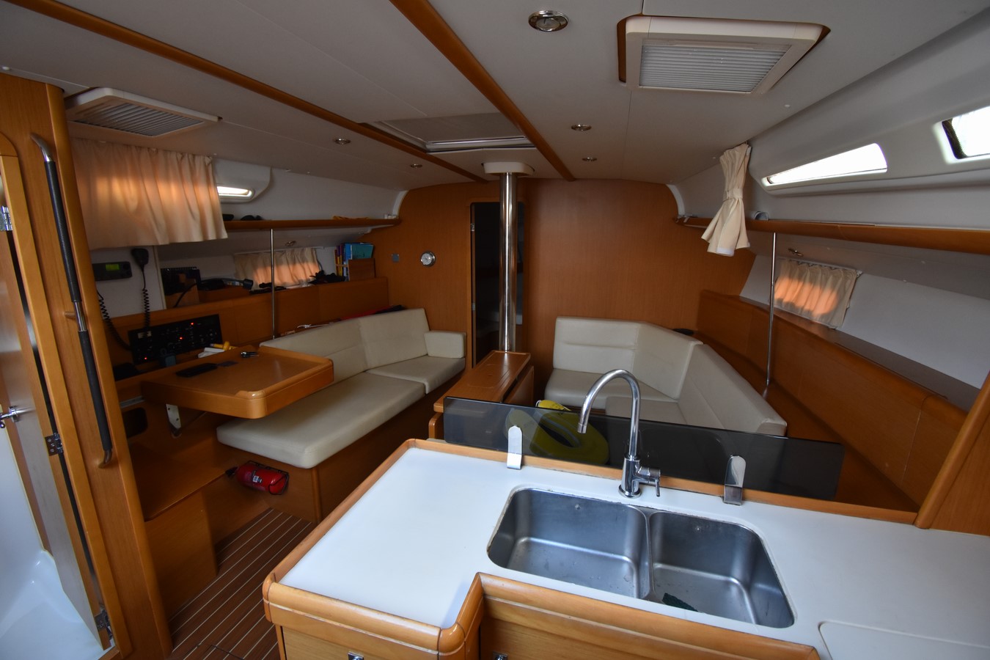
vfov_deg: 77.3
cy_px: 330
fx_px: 412
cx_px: 495
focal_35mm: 15
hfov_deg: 100.4
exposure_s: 1/100
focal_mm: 10
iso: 800
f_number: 5
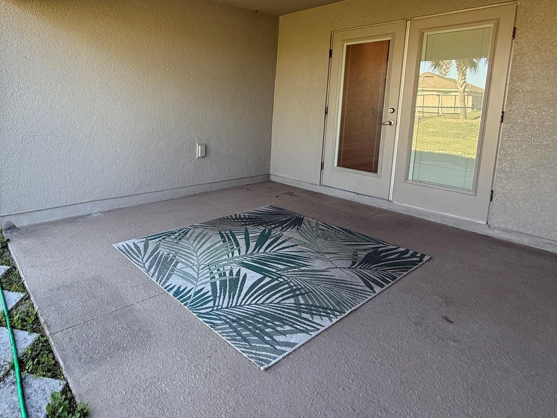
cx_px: 157
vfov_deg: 61.9
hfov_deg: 74.7
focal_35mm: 21
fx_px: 338
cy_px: 140
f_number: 2.2
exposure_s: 1/108
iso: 64
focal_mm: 2.22
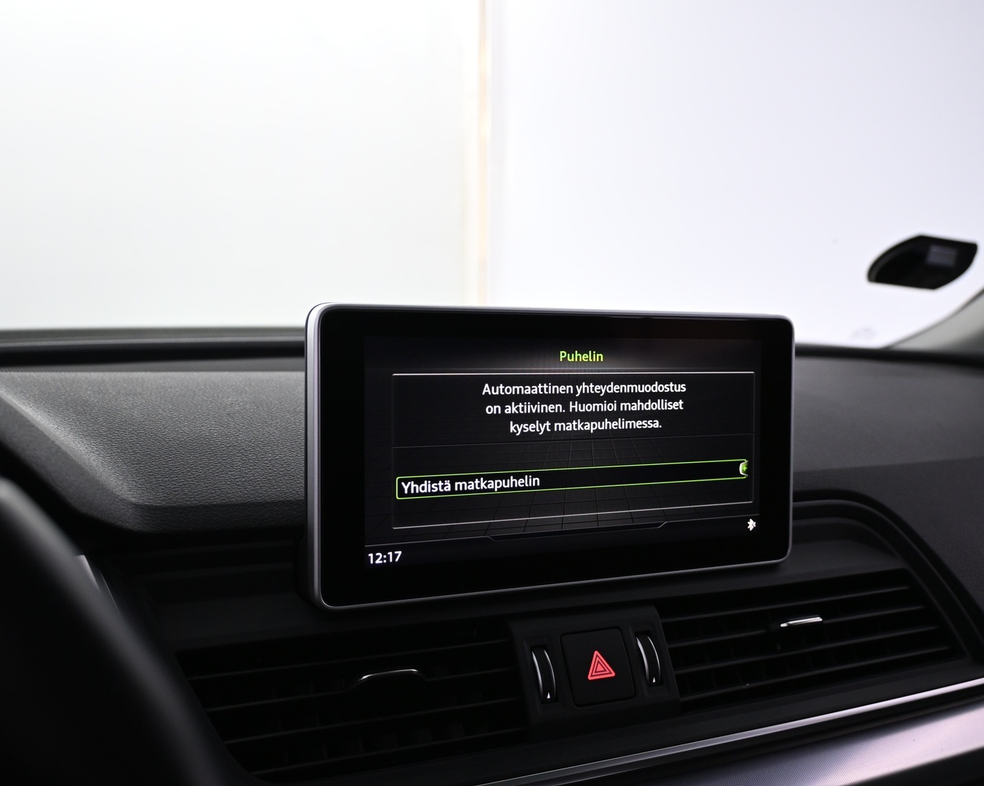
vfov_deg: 41.6
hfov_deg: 50.8
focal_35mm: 36
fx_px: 1036
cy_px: 393
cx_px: 508
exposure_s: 1/30
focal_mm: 21
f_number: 4
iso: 800
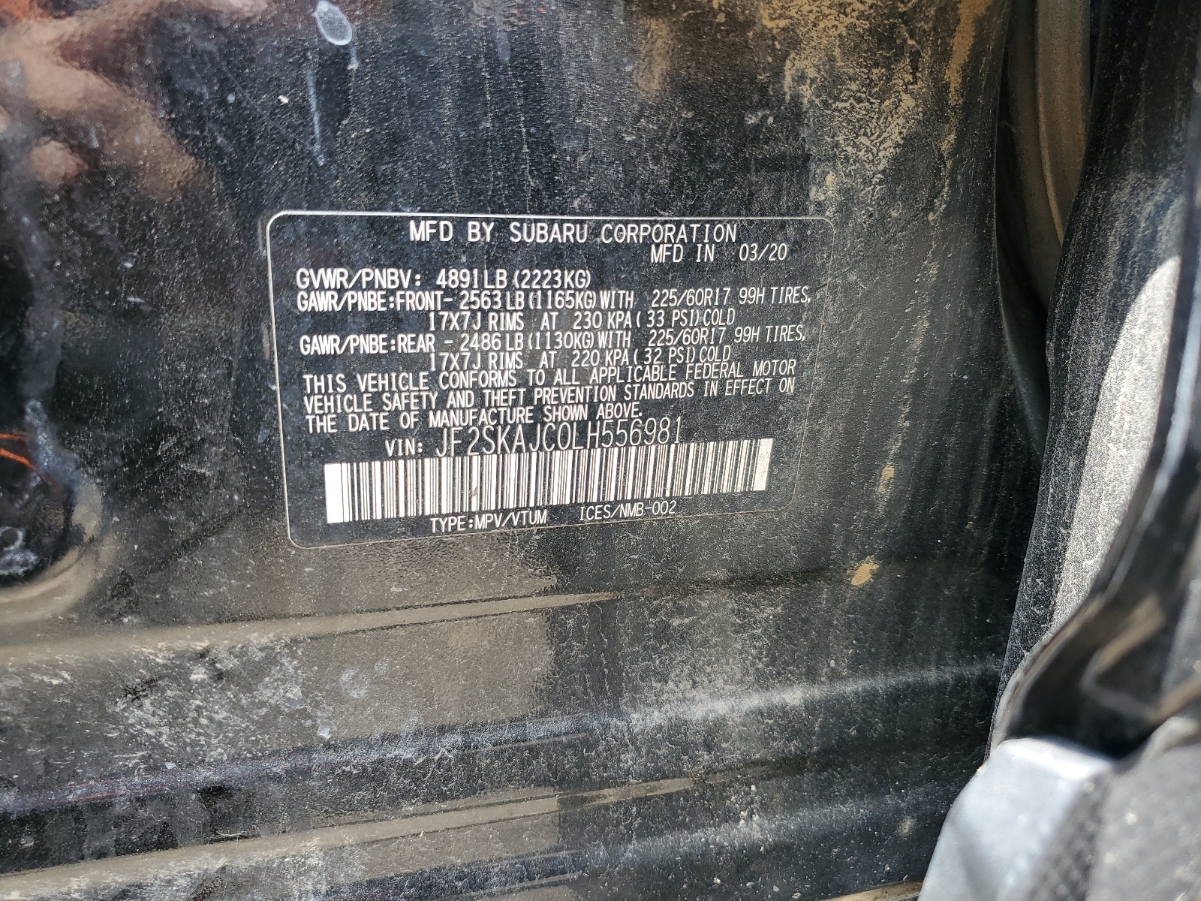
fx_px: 902
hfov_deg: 67.3
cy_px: 450
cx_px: 600
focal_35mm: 26
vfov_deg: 53.1
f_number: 1.5
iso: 50
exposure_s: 1/217
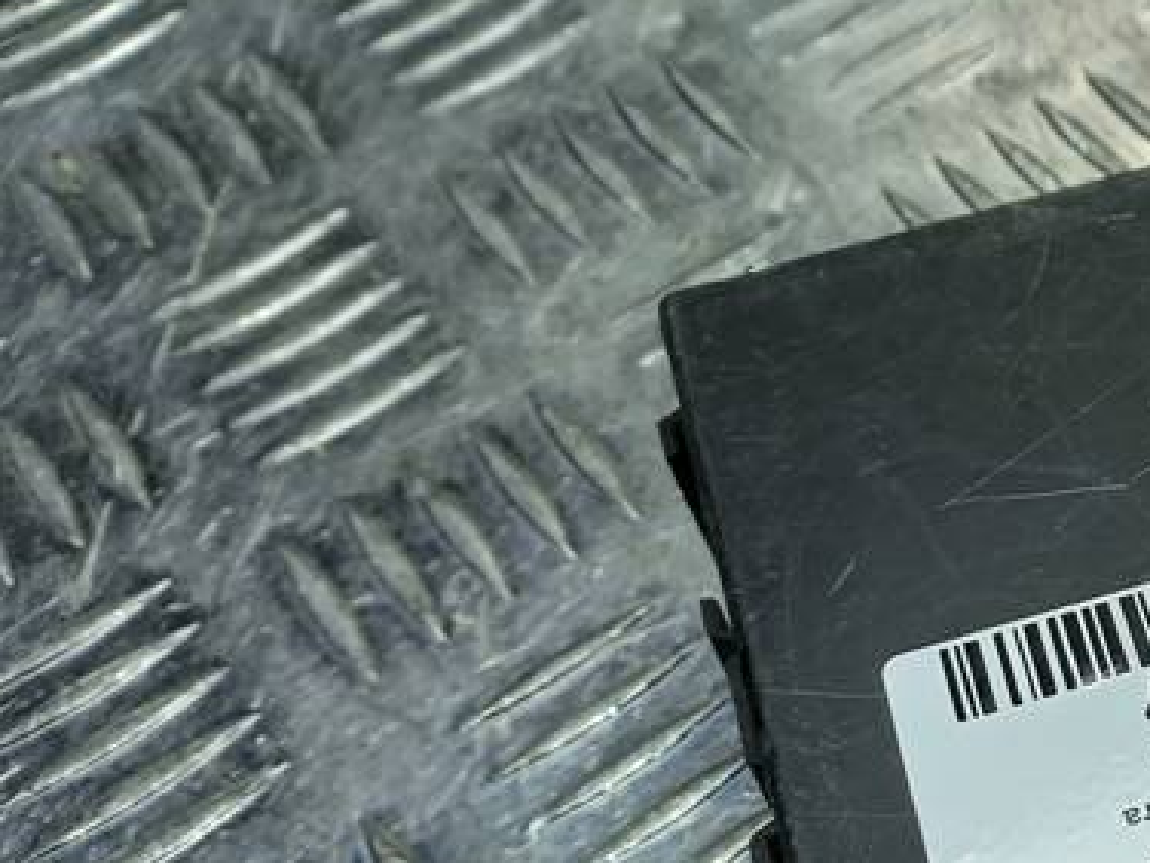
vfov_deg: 21.6
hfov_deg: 25.1
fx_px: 2259
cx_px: 1459
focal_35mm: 68
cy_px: 551
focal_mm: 4.6
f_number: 1.8
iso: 32
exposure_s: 1/100
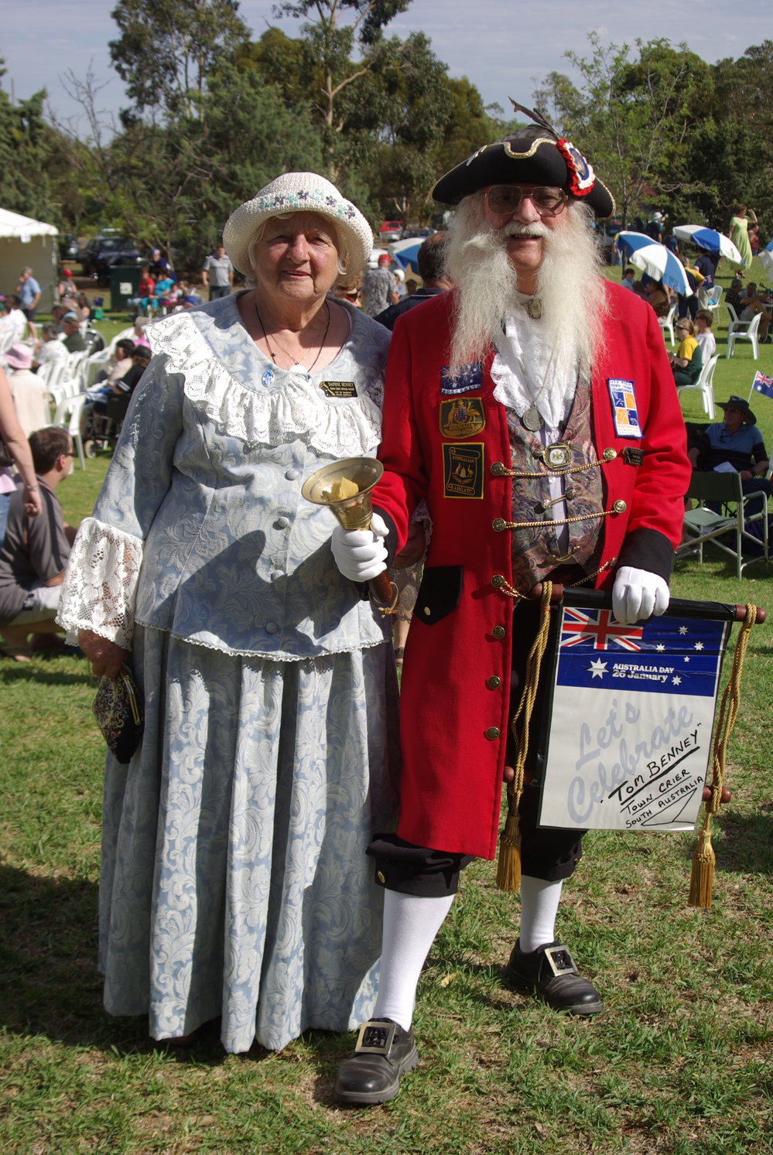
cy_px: 578
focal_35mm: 52
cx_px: 386
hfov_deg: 25.8
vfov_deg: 37.8
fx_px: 1687
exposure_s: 1/350
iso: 100
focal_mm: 35
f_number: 6.7
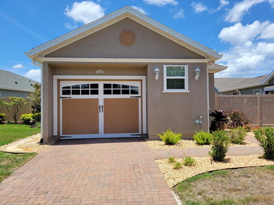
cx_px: 138
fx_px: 214
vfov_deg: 51.3
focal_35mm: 27
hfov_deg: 65.3
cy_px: 100
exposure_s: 1/2523
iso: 40
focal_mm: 5.4
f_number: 1.8
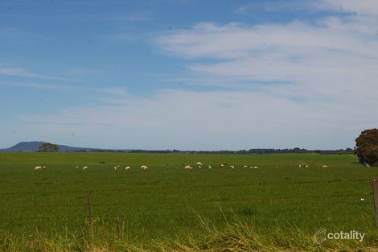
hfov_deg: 24.6
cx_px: 189
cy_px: 126
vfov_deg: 16.5
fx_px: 866
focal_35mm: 82
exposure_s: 1/350
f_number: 11
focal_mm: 55
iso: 200
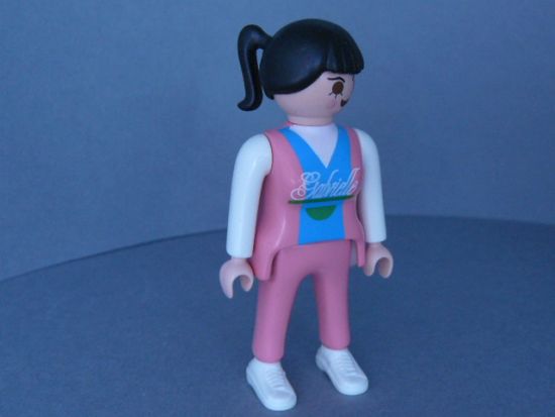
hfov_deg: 39.6
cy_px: 208
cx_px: 278
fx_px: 770
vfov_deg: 30.3
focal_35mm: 48
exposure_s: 1
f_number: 2.8
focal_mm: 6
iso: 200
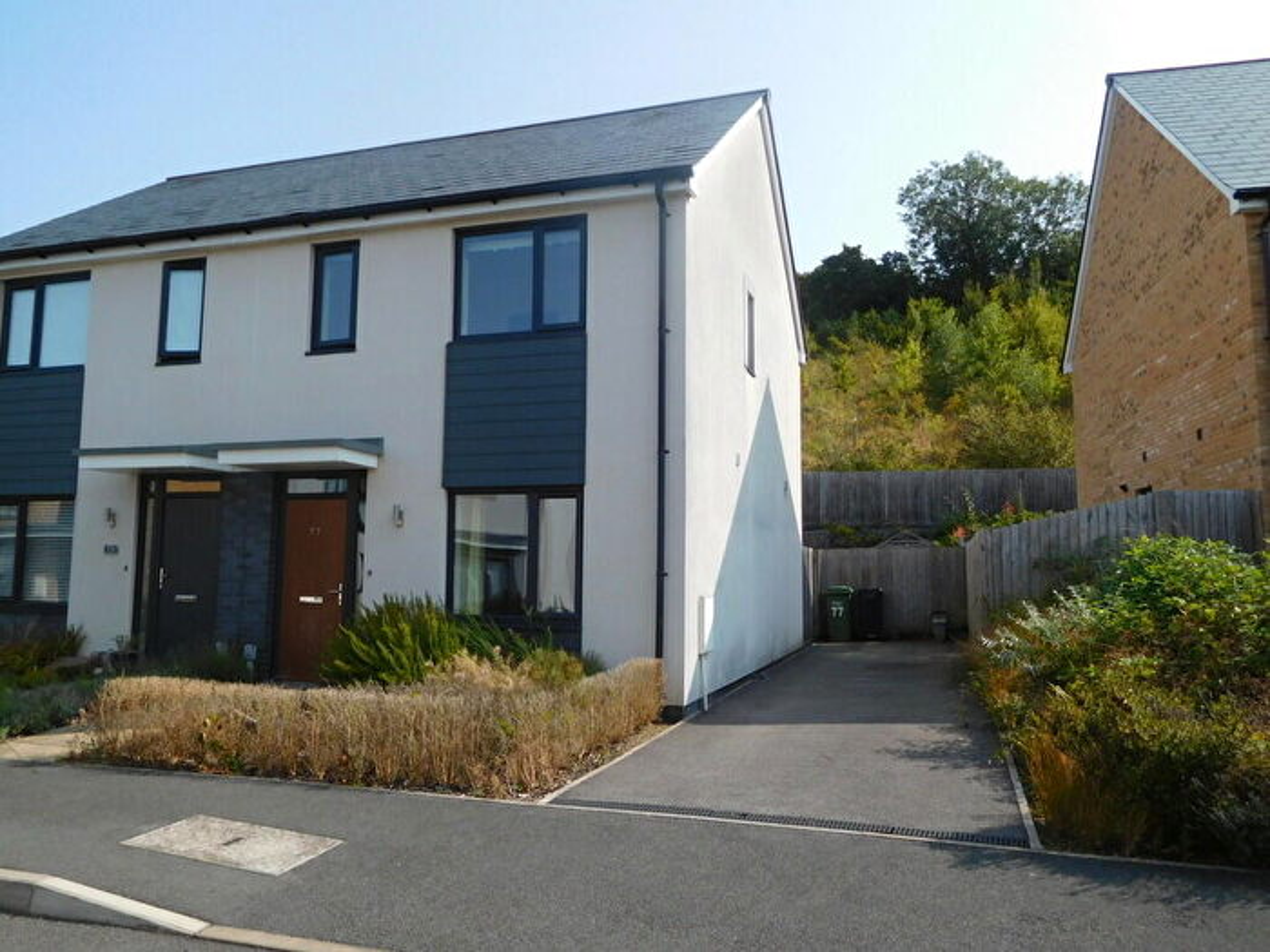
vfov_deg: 54.9
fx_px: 917
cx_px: 635
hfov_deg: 69.4
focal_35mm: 25
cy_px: 476
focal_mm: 4.5
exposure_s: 1/1000
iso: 125
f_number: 3.4
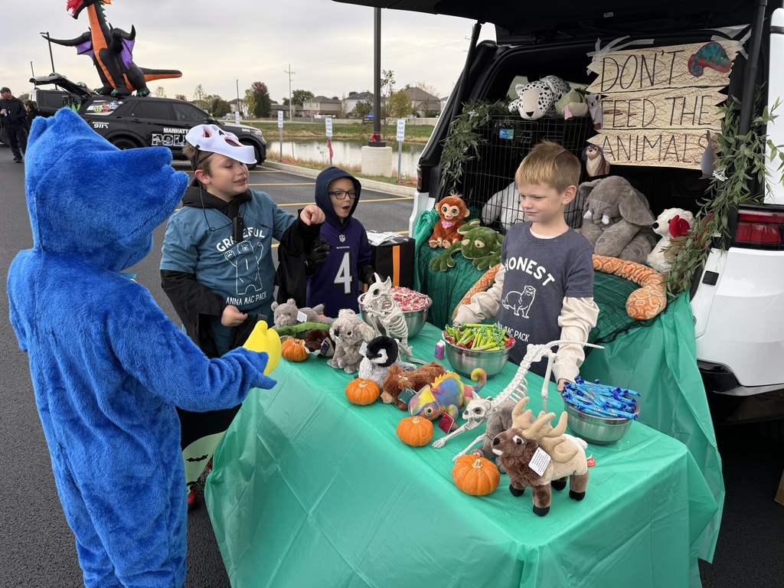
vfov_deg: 56.8
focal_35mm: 24
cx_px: 392
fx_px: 544
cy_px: 294
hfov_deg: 71.6
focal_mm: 6.76
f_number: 1.78
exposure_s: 1/822
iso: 100
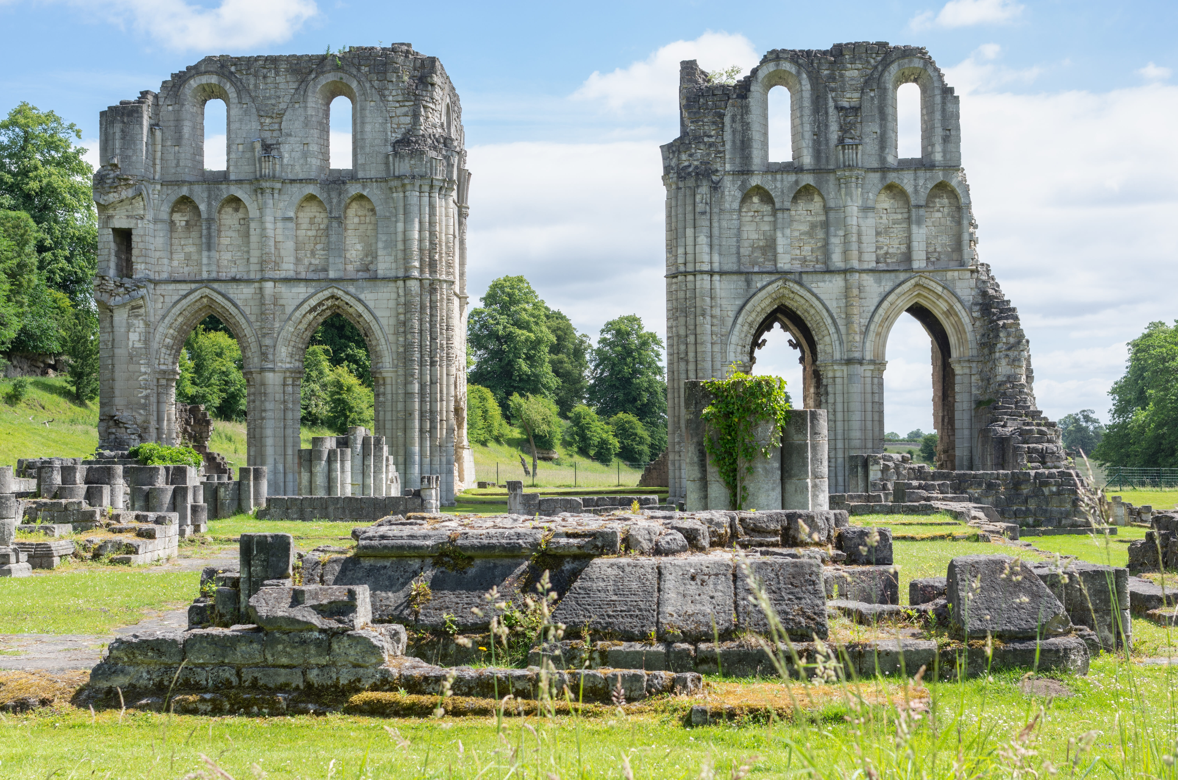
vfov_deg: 25.9
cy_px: 390
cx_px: 589
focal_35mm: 52
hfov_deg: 38.3
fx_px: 1698
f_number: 6.3
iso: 100
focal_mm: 35
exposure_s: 1/250
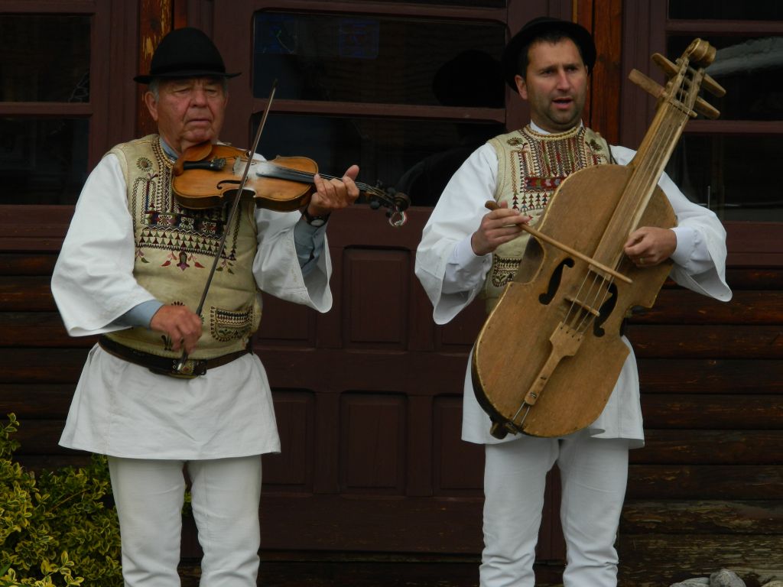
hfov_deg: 13.2
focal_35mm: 150
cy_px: 294
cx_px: 392
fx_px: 3393
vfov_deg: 9.9
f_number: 4.9
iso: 80
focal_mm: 27
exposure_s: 1/200
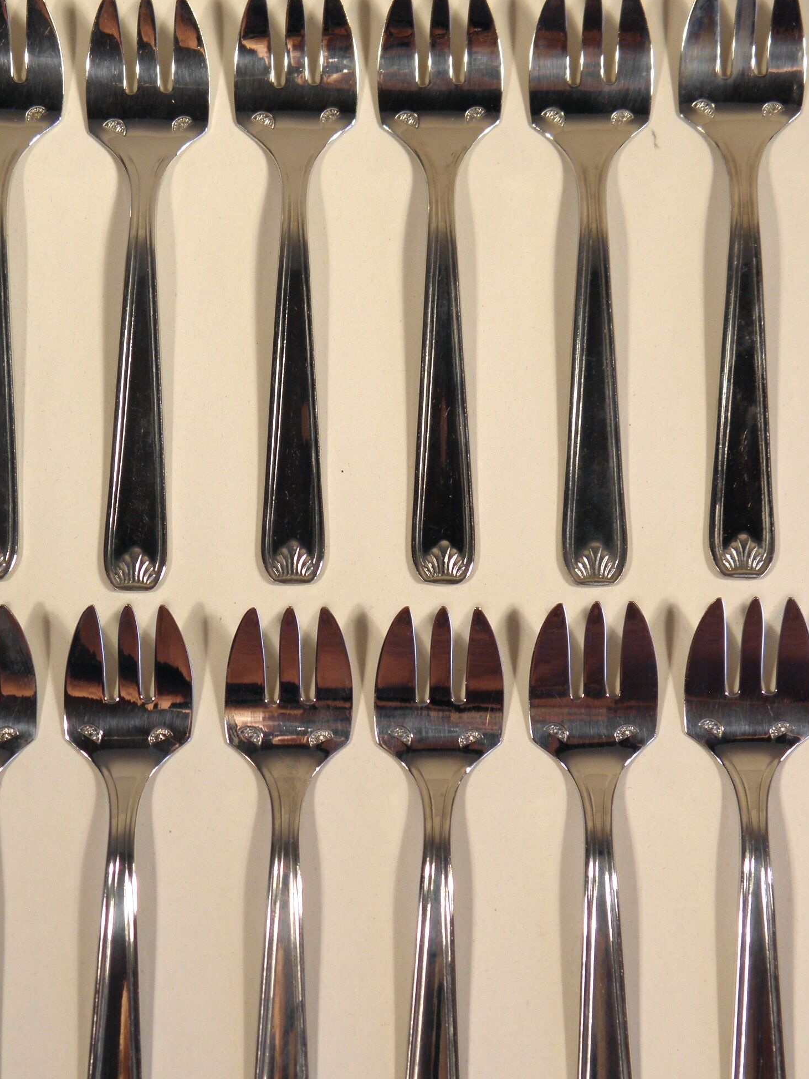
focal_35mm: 71
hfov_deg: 20.7
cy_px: 574
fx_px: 2213
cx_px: 362
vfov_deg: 27.4
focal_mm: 9.7
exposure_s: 1/50
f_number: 4.1
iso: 100
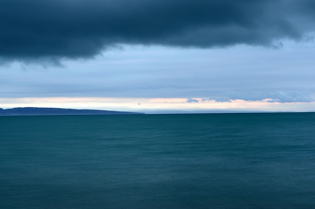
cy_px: 104
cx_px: 158
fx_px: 720
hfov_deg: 24.7
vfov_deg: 16.5
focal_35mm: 82
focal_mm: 55
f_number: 11
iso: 100
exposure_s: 4
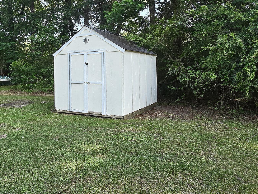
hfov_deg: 60.7
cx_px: 94
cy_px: 72
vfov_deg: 47.8
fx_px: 216
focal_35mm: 29
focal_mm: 2.2
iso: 50
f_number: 2.2
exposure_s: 1/286
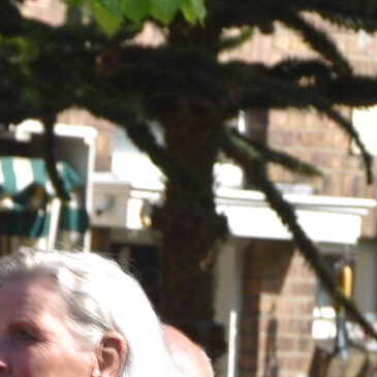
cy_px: 709
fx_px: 8822
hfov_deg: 2.4
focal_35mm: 716
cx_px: -25
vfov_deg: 2.4
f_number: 8
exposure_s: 1/200
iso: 100
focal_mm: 80
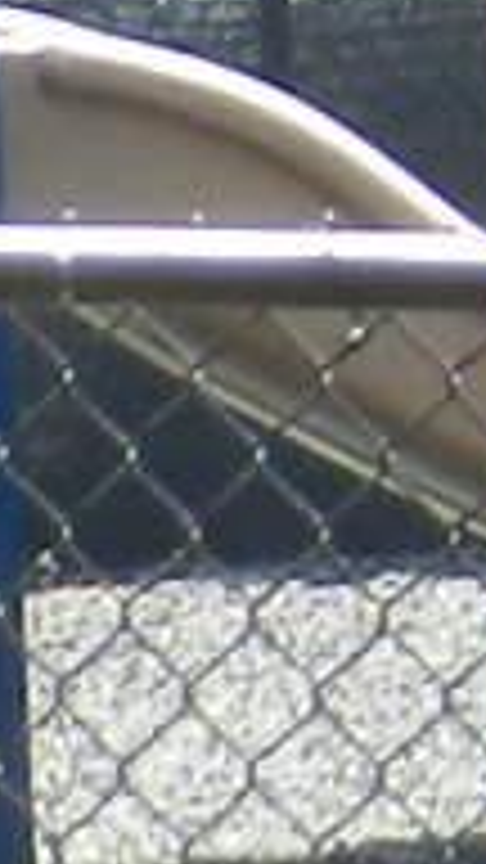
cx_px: 1557
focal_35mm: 1163
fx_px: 26644
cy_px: -1796
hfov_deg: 1.0
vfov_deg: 1.8
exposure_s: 1/200
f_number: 4.6
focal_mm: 17.7
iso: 160
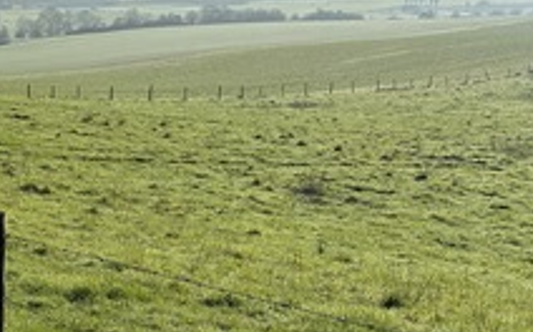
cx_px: -40
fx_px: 1045
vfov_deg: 18.0
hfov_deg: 26.5
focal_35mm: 72
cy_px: 133
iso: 80
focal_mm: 6.86
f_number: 1.78
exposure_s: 1/8197
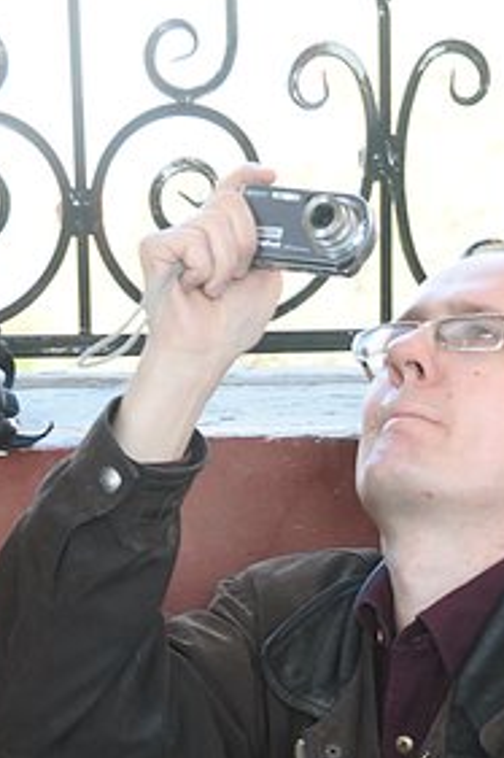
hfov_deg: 8.6
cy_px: 712
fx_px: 3364
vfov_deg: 12.7
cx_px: 332
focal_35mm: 160
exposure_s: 1/50
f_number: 8
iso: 400
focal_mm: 50
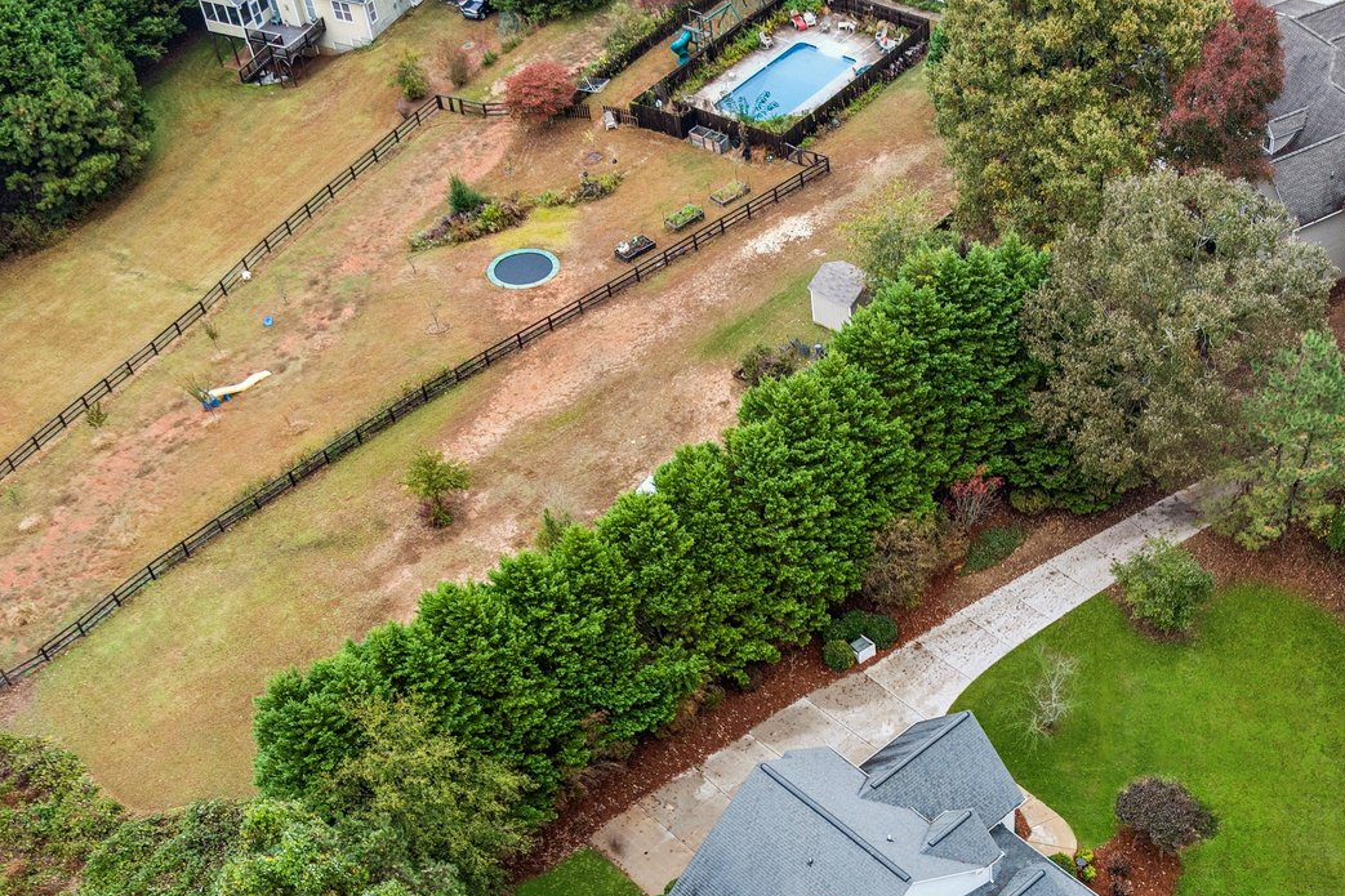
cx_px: 990
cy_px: 904
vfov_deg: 26.0
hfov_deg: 39.4
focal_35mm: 49
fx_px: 1830
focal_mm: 12.3
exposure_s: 1/80
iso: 100
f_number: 2.8
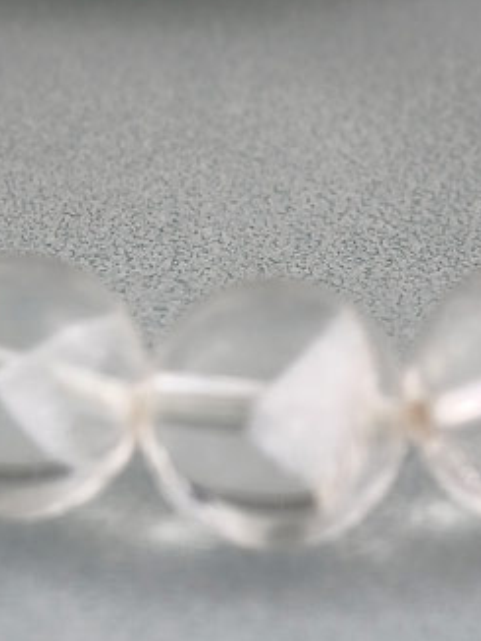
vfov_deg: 6.5
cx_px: 245
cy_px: -198
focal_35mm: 301
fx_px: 5569
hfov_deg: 4.9
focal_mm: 22.48
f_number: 2.67
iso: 125
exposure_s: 1/160
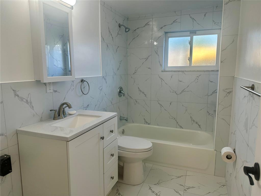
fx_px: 181
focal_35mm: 24
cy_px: 98
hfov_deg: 71.6
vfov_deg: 56.8
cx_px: 130
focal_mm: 6.86
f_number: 1.78
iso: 80
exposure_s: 1/162
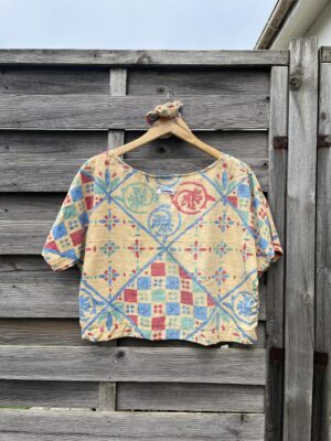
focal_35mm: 26
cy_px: 220
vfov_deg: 67.3
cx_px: 166
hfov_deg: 53.1
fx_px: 331
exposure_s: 1/1957
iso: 50
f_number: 1.6
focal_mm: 5.1
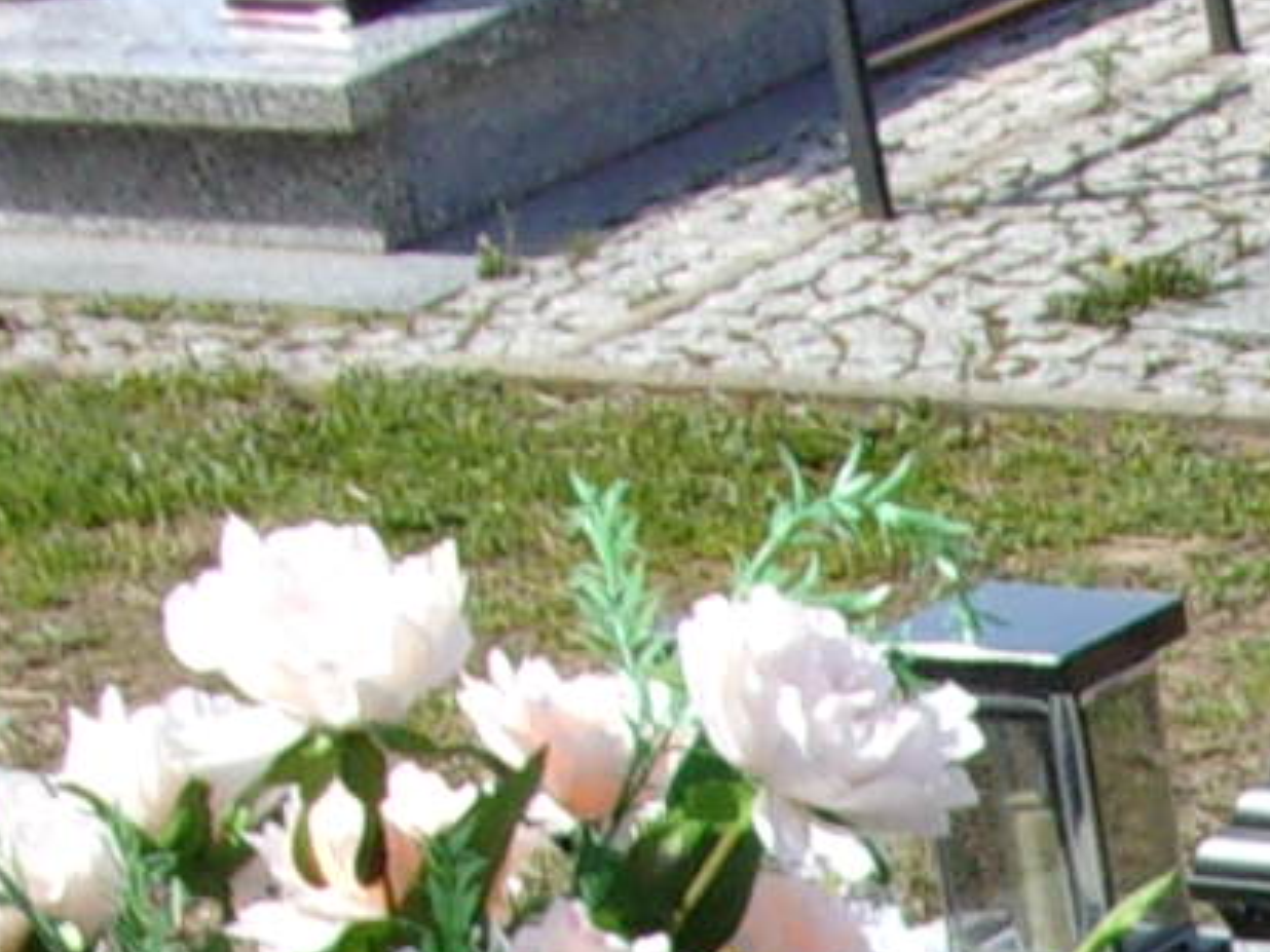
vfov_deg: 7.7
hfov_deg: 10.1
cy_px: 2486
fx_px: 6457
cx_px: 2774
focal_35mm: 176
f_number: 10.8
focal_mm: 5.1
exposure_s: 1/40
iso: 80
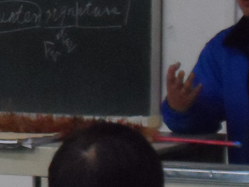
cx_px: -161
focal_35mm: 218
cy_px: 62
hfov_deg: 8.8
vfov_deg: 6.8
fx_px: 1569
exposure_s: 1/20
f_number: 3.9
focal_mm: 8
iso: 640
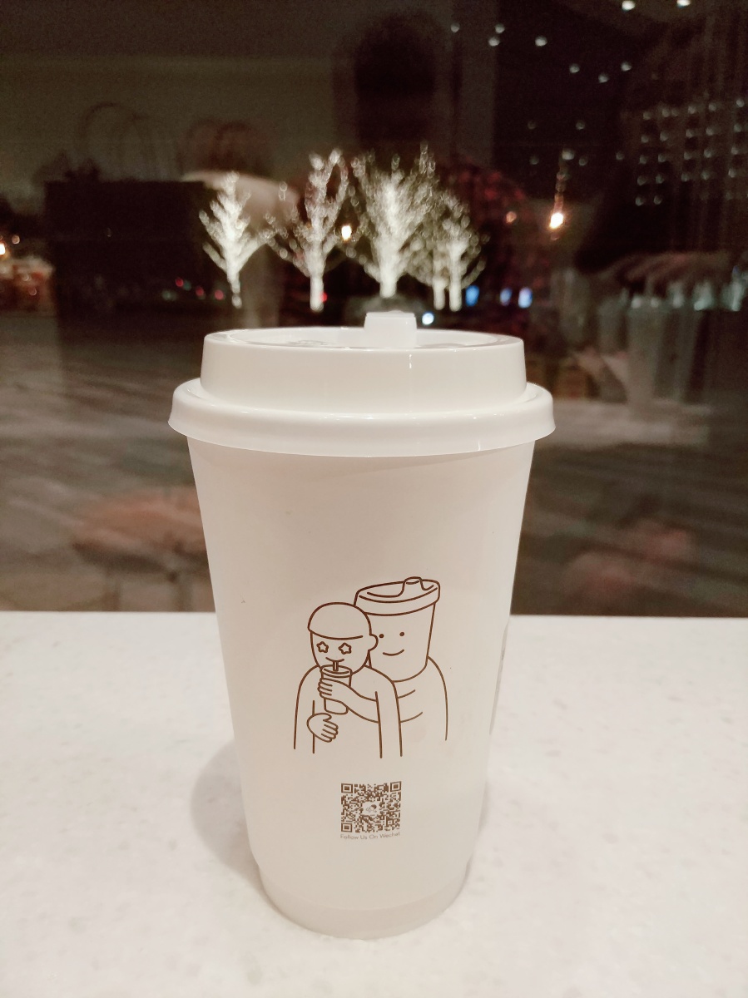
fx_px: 663
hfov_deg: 58.8
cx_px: 374
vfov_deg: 73.9
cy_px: 499
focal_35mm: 23
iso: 640
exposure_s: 1/50
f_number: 2
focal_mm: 4.06
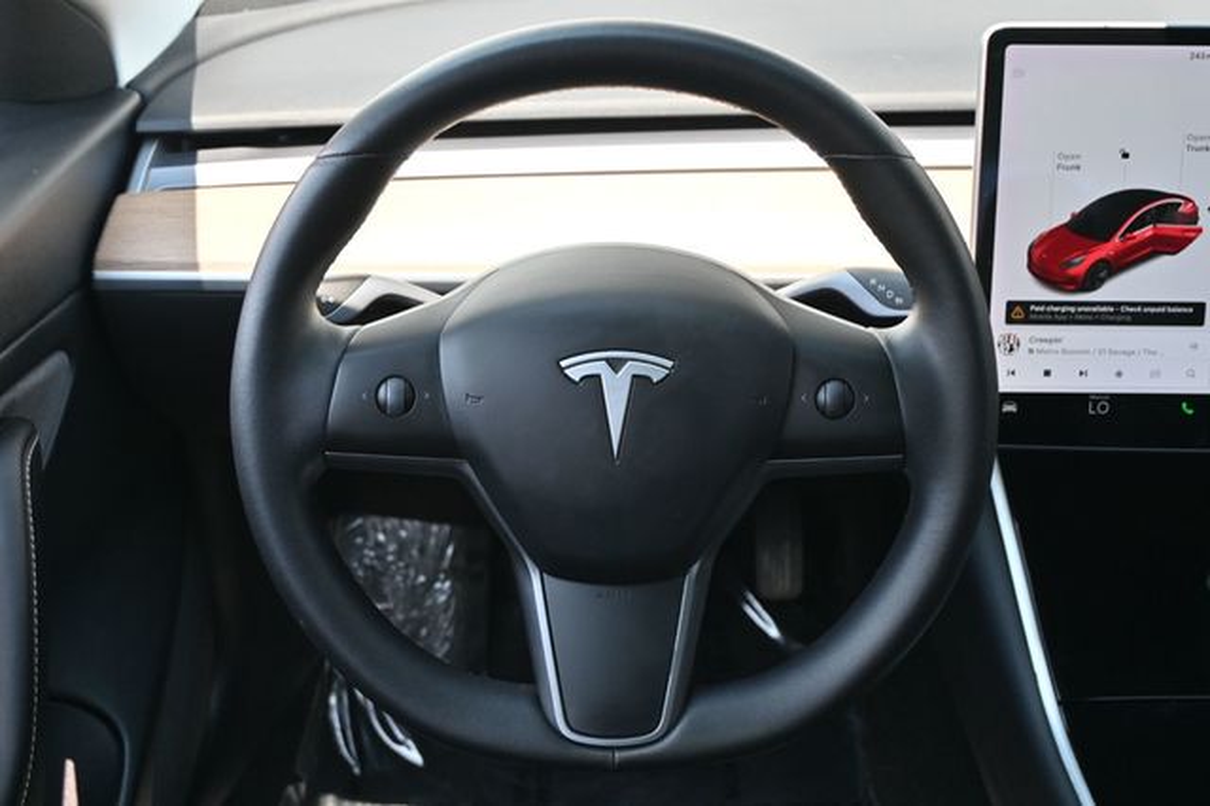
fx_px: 1587
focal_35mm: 47
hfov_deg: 41.7
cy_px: 403
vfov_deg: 28.5
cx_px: 605
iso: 400
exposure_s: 1/160
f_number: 5
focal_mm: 31.5
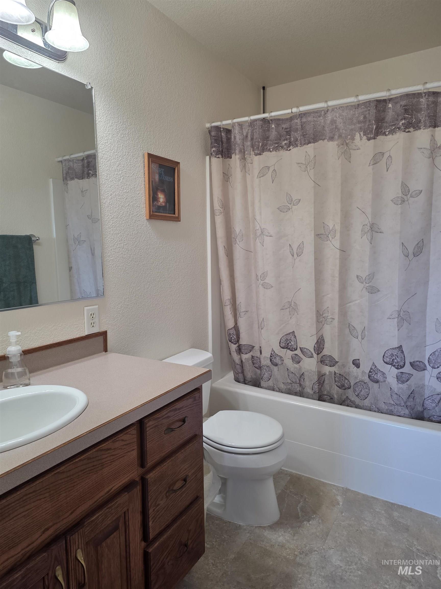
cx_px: 220
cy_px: 294
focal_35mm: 23
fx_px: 391
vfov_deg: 73.9
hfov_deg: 58.9
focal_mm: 6.3
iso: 125
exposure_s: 1/120
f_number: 1.7
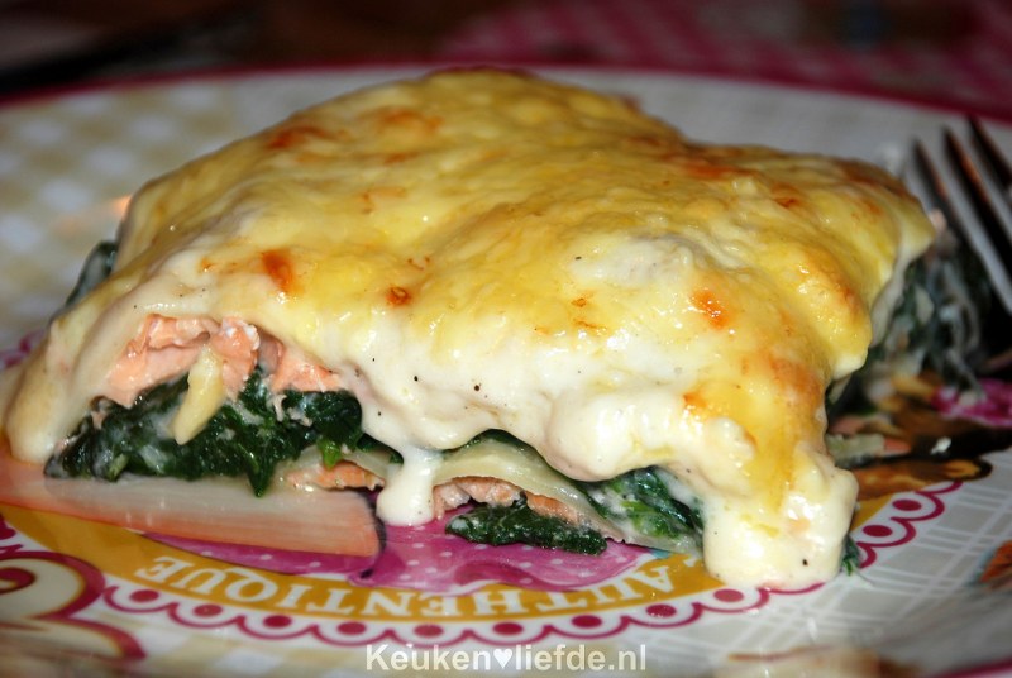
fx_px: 3801
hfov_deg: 15.2
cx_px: 506
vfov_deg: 10.2
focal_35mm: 135
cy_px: 339
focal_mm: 90
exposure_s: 1/60
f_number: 5.6
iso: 200
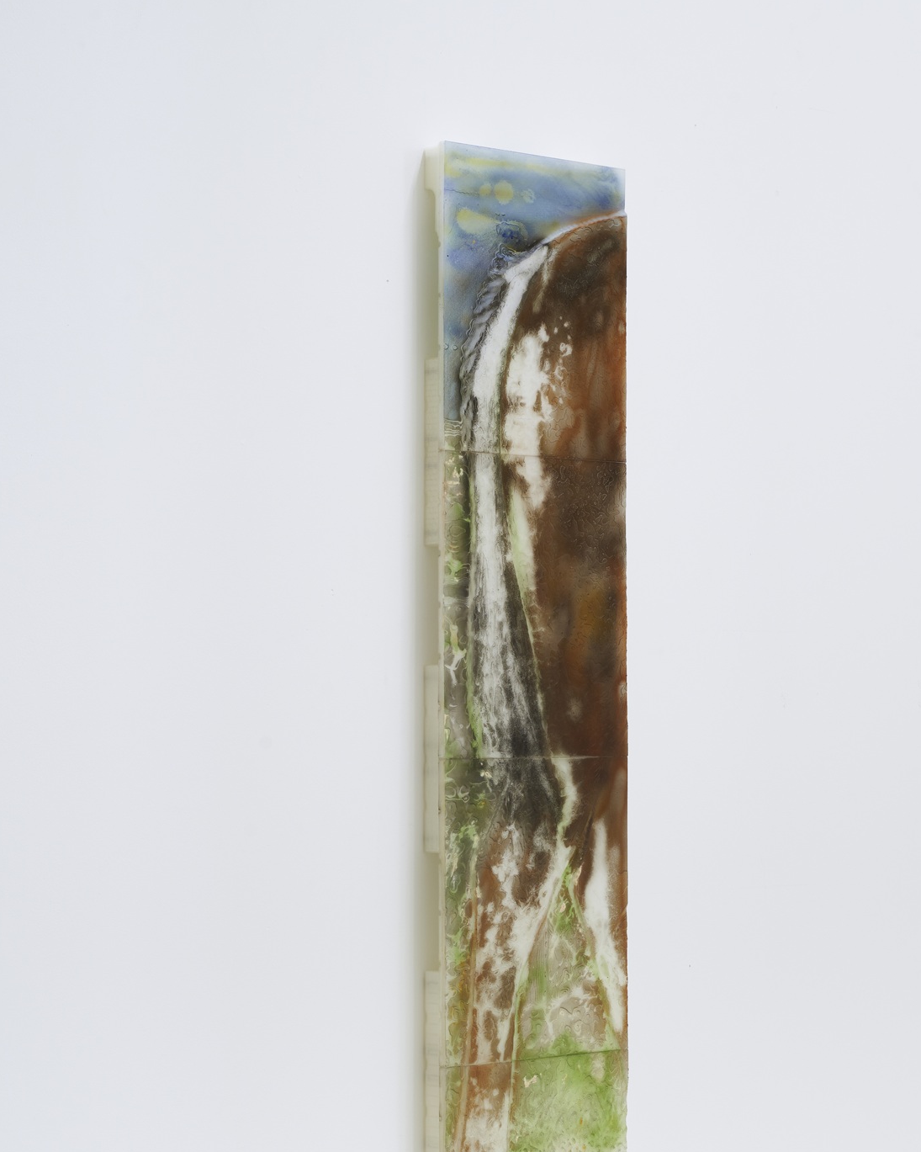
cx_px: 529
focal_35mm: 96
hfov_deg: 16.0
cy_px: 744
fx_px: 3271
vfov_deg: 19.9
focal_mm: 70
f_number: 11
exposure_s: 1/2
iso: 250
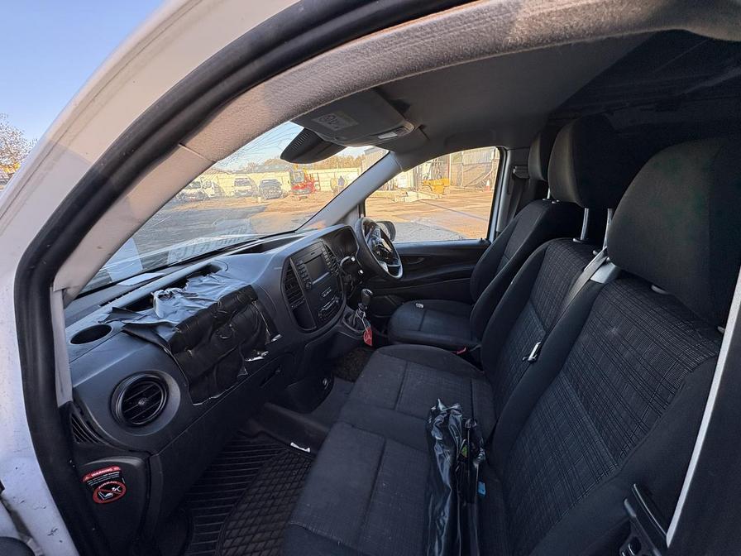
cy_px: 278
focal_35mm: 14
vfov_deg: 85.7
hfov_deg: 102.1
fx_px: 300
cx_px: 370
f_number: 2.2
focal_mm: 2.22
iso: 80
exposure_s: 1/135
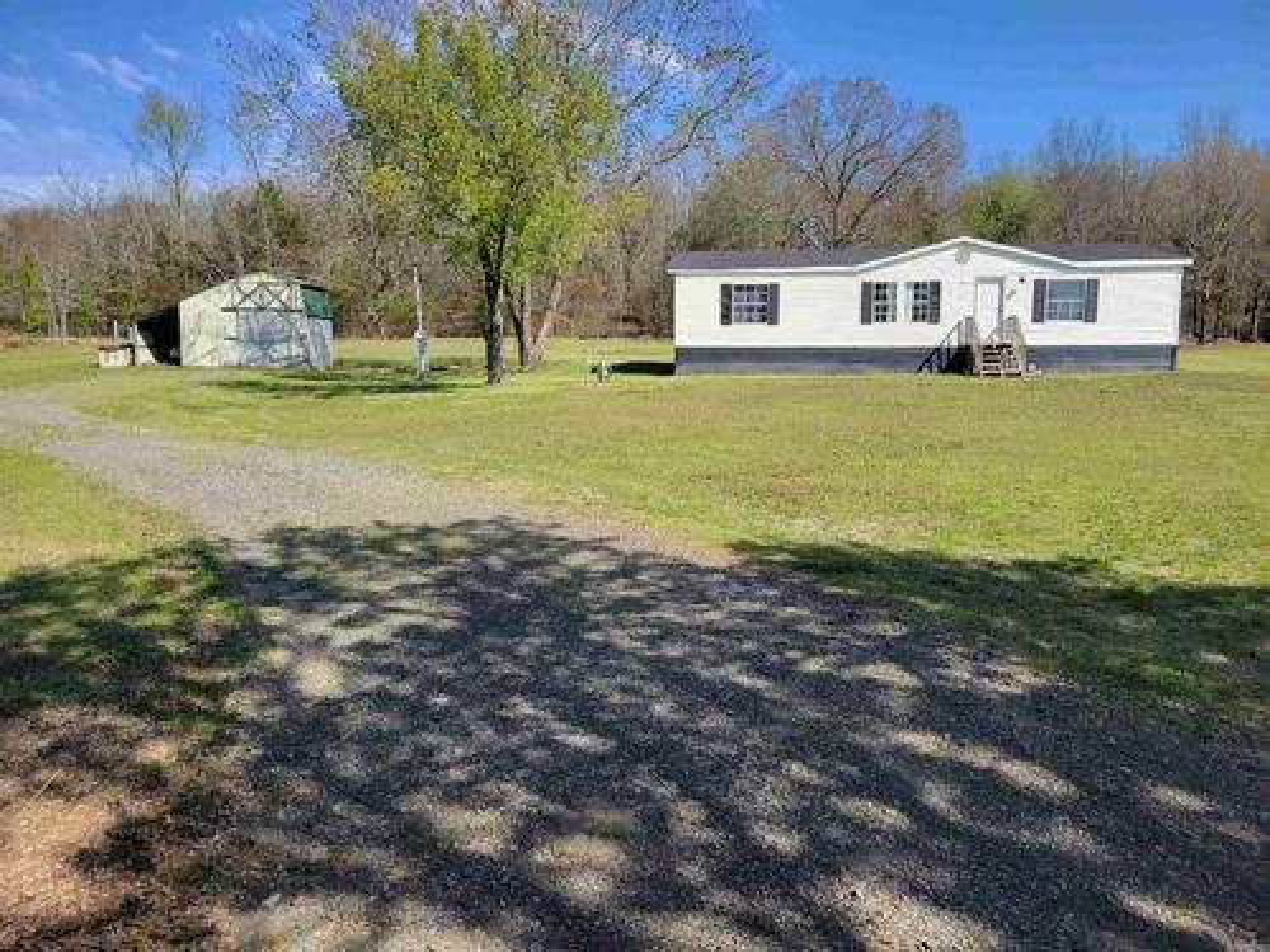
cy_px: 476
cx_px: 635
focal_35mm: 26
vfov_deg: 53.1
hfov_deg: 67.3
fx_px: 954
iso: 40
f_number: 1.8
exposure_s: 1/1529
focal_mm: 5.4
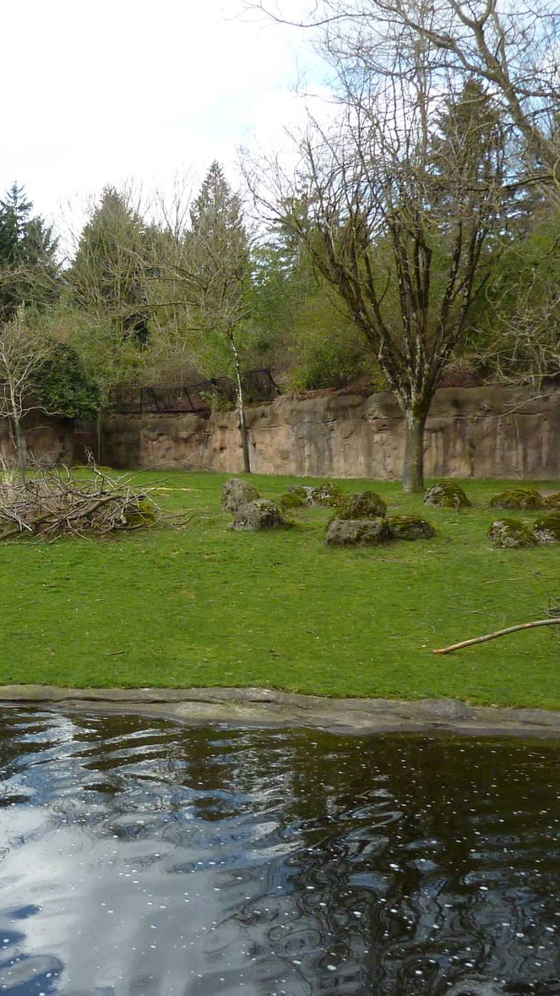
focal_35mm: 37
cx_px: -32
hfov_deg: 29.4
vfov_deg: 54.0
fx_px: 976
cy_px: 499
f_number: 3.3
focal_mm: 4.1
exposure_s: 1/500
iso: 200
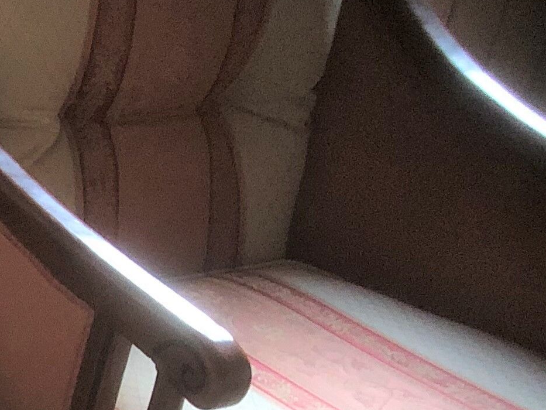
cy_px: 513
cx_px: -628
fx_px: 1909
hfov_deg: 13.4
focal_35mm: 121
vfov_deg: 11.9
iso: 100
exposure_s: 1/12
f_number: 1.8
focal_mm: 3.99
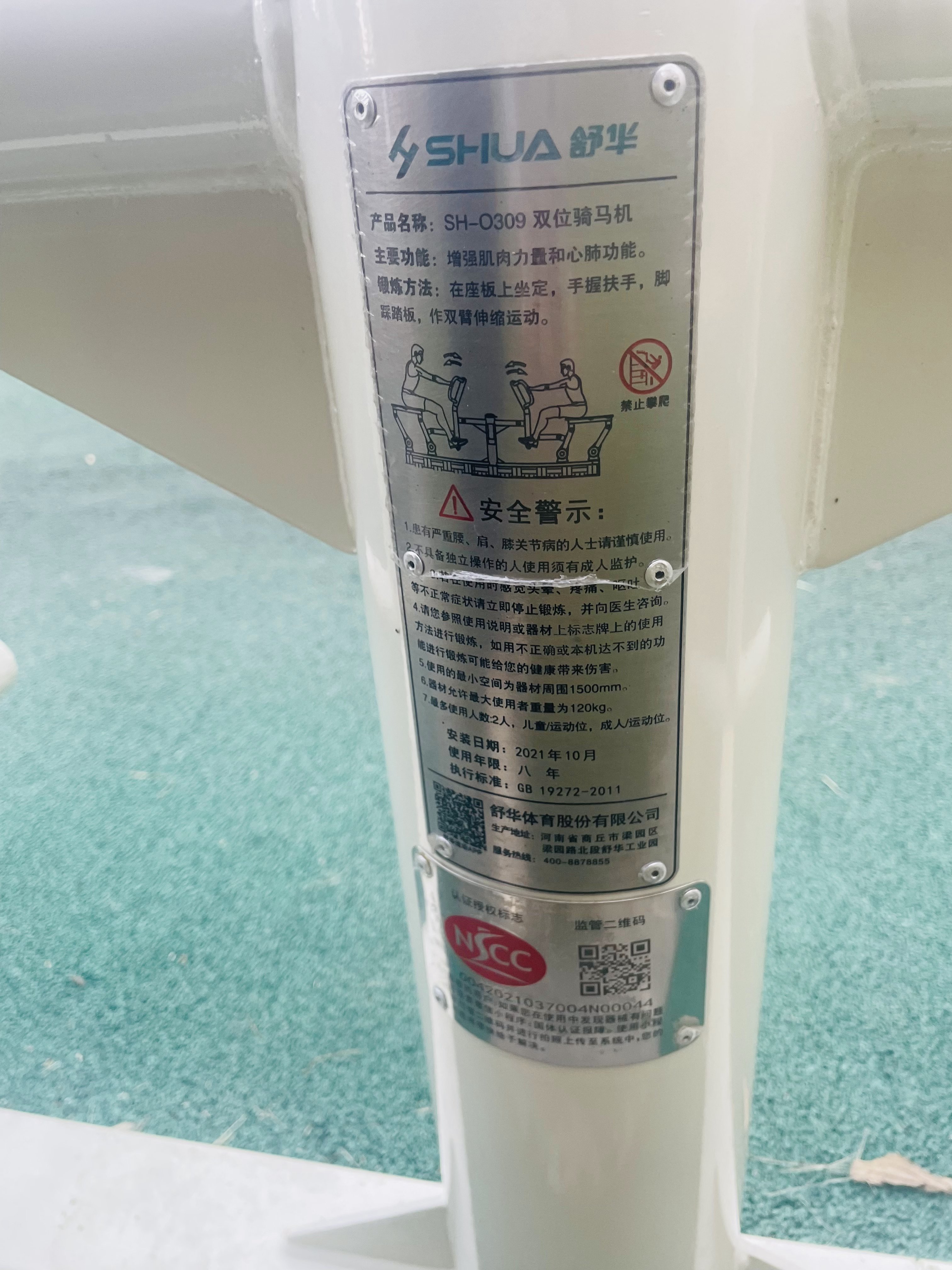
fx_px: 953
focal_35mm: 26
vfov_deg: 67.3
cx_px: 476
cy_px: 635
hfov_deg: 53.1
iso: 64
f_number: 1.6
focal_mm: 4.2
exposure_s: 1/121
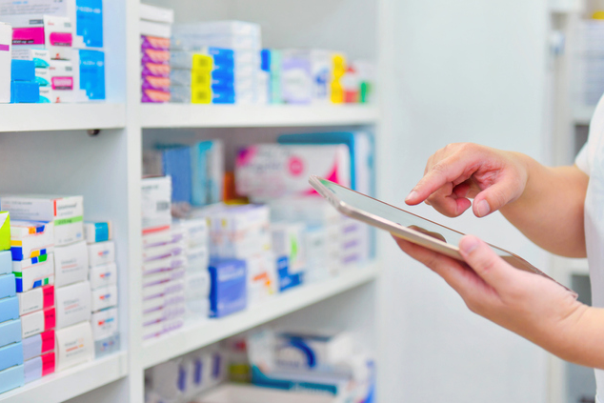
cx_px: 325
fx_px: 1074
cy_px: 184
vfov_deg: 21.2
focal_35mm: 64
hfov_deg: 31.4
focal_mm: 56
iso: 400
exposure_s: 1/50
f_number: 2.8
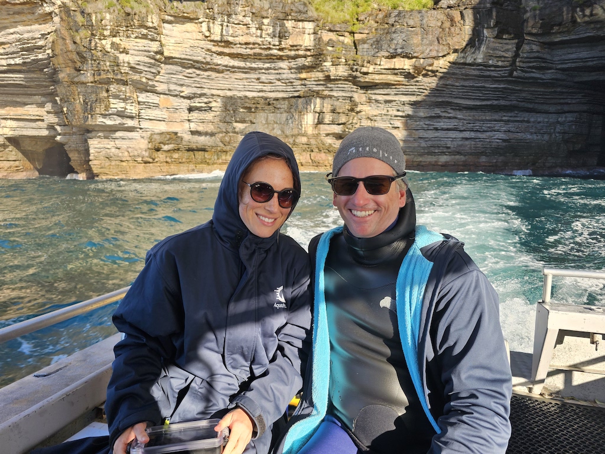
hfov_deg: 73.9
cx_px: 302
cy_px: 227
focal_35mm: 23
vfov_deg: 58.9
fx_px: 402
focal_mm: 6.3
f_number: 1.7
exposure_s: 1/180
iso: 16
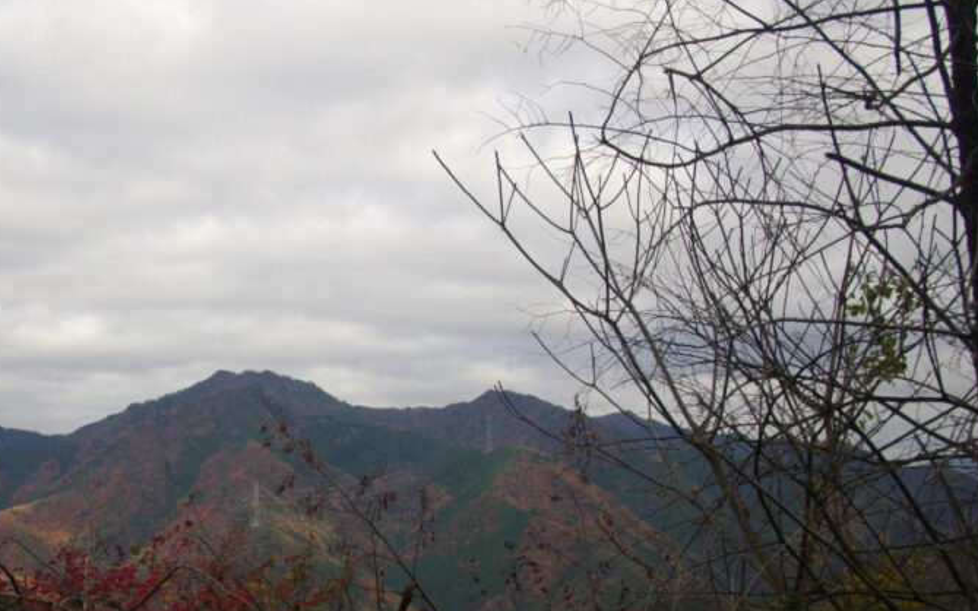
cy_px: 392
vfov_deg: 21.6
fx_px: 1599
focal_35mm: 60
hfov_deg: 33.5
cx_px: 270
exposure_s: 1/320
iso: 100
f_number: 5.6
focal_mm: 6.2
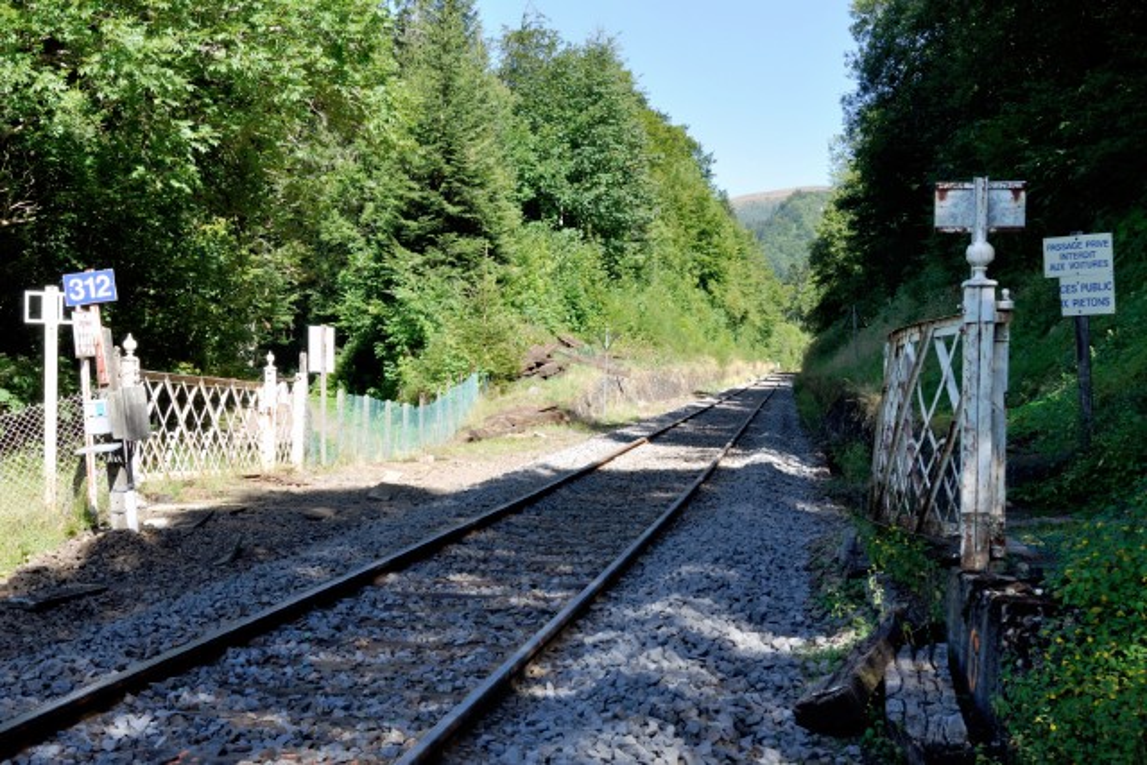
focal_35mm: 44
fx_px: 1386
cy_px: 382
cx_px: 574
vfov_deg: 30.9
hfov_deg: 45.0
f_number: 7.1
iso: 200
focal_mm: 29
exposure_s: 1/200
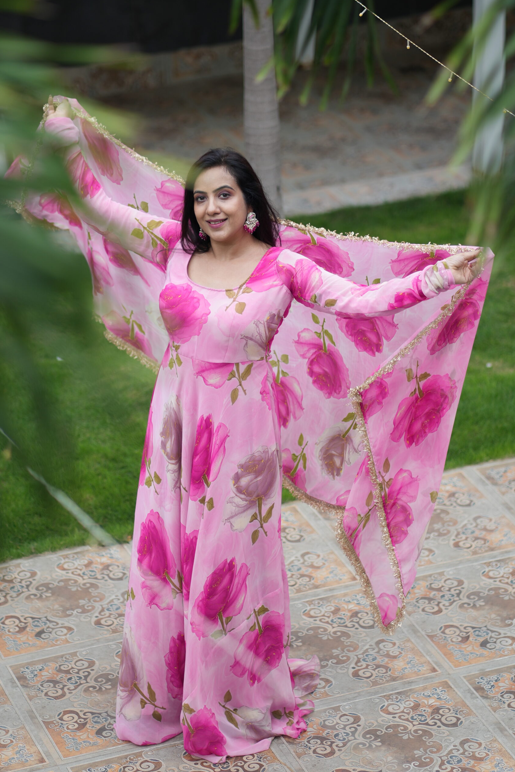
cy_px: 385
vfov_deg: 16.0
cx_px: 258
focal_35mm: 128
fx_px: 2747
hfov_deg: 10.7
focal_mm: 85
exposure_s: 1/400
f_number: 1.8
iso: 125
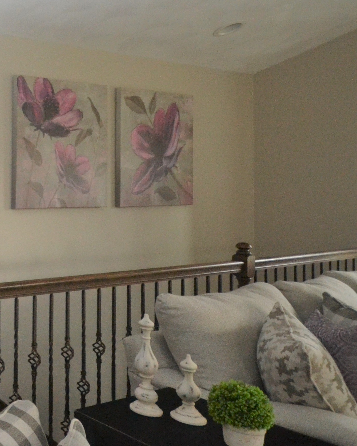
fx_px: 489
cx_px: -169
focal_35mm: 37
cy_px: 177
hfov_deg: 28.0
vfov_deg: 48.8
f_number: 4
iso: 1400
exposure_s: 1/60
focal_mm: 10
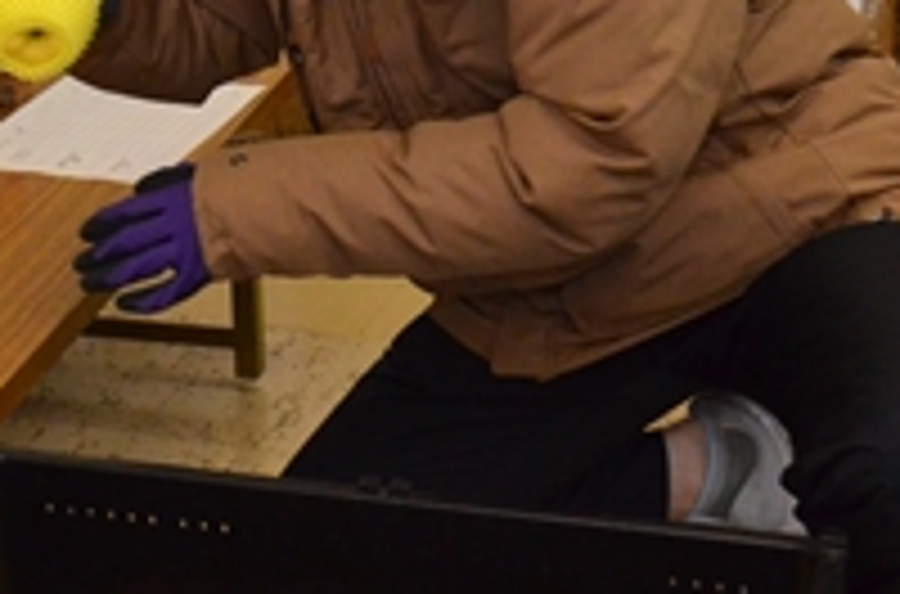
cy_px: 88
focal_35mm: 120
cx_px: -76
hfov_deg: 16.6
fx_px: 2991
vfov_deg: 11.3
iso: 3200
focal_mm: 32
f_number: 5.6
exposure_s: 1/250
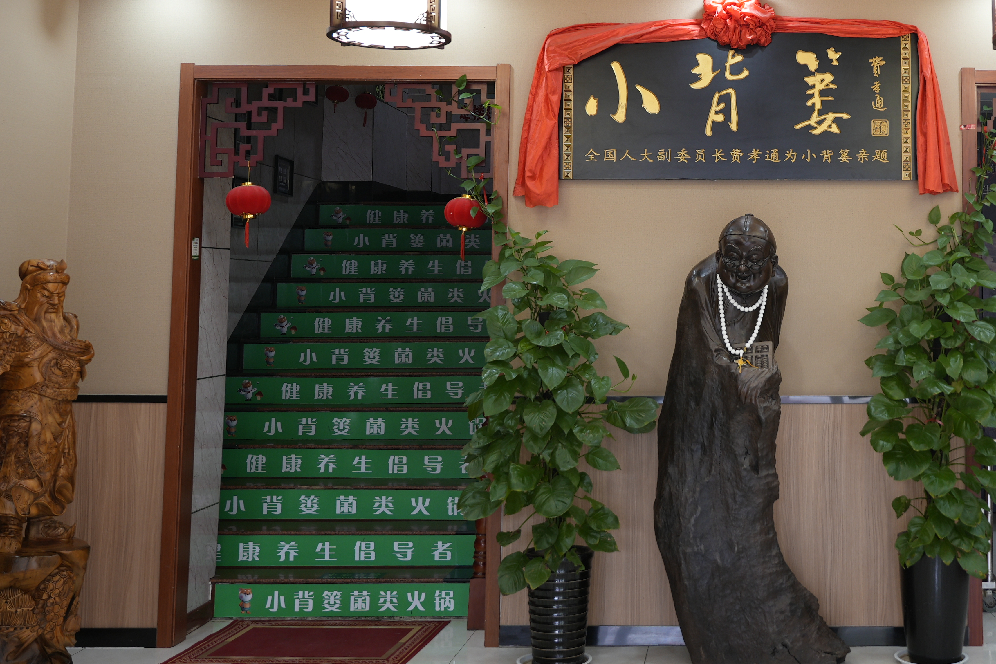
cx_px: 765
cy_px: 175
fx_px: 1356
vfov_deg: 27.2
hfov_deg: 39.1
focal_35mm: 49
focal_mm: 24
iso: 160
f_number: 2.8
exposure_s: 1/30
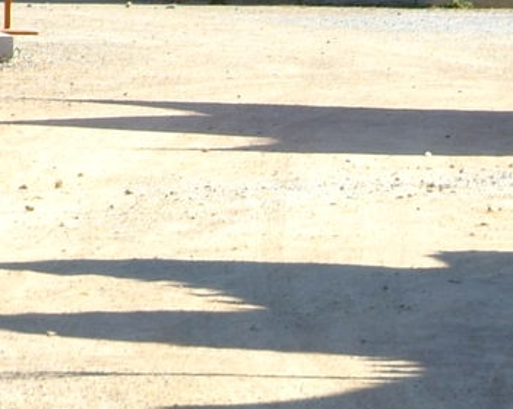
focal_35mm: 473
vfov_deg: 3.3
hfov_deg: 4.1
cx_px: 431
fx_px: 7173
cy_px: -296
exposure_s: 1/60
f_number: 11
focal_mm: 55
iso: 100
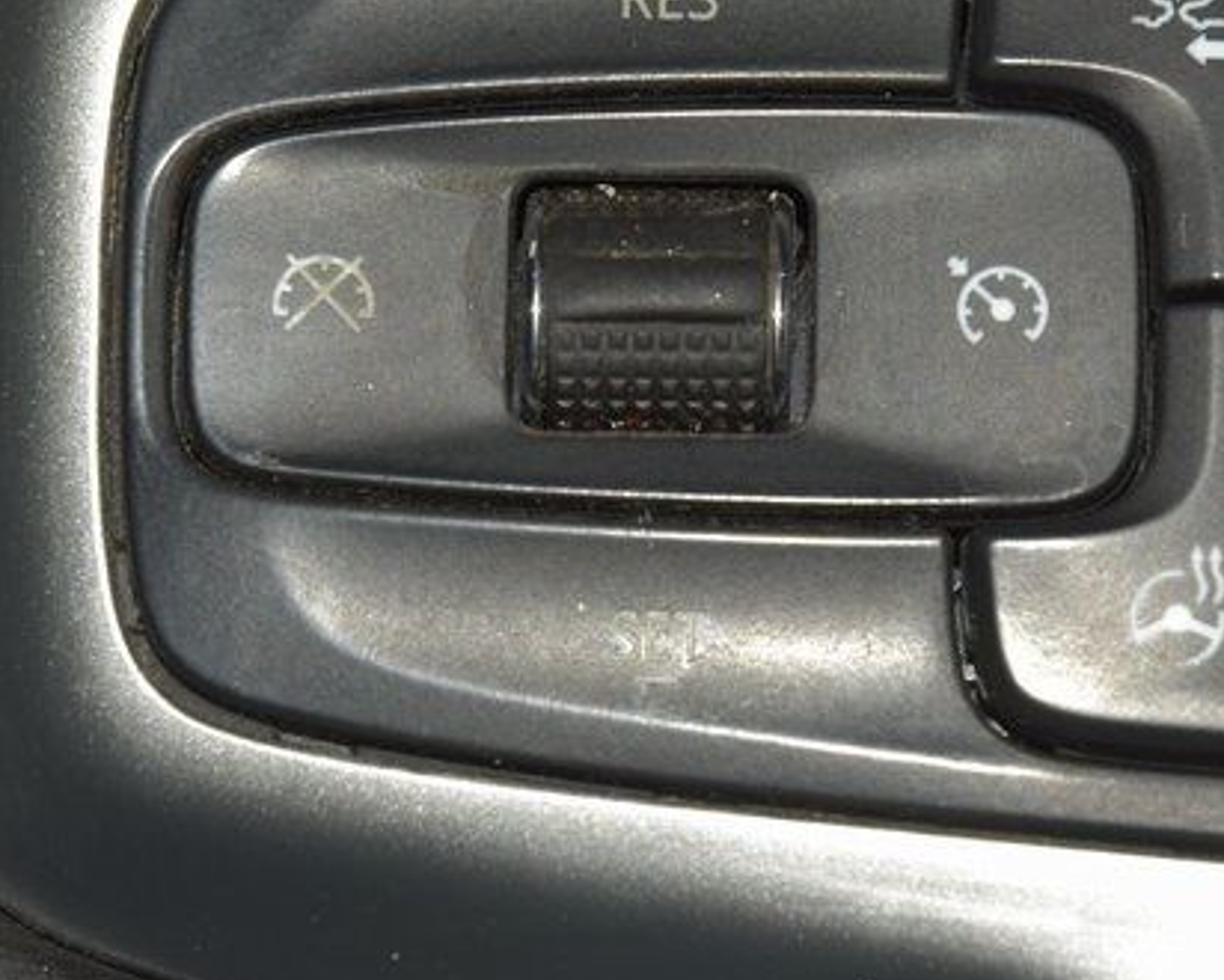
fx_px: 8879
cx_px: 686
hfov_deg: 7.9
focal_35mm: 245
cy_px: 301
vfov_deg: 6.3
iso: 100
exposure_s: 1/125
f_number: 8
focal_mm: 70
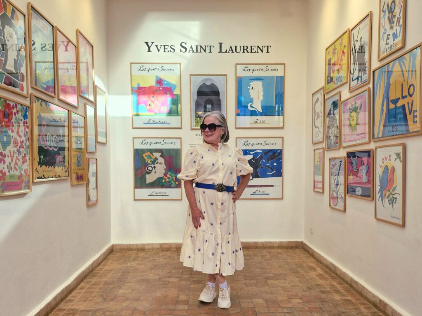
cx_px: 211
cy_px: 158
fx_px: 280
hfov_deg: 73.9
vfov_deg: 58.9
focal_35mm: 23
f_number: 1.8
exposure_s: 1/182
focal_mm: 5.54
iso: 80
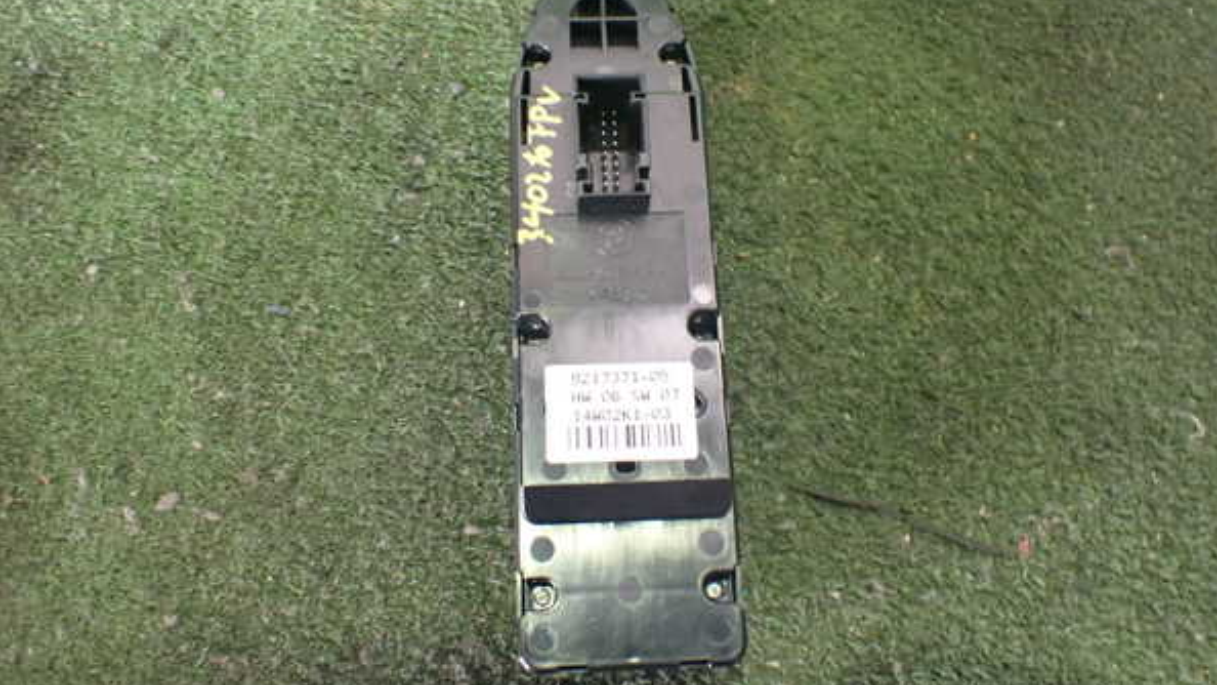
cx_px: 611
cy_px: 322
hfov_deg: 59.5
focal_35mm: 33
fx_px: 1065
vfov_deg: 35.6
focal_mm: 5.4
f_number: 2.3
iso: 800
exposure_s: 1/40
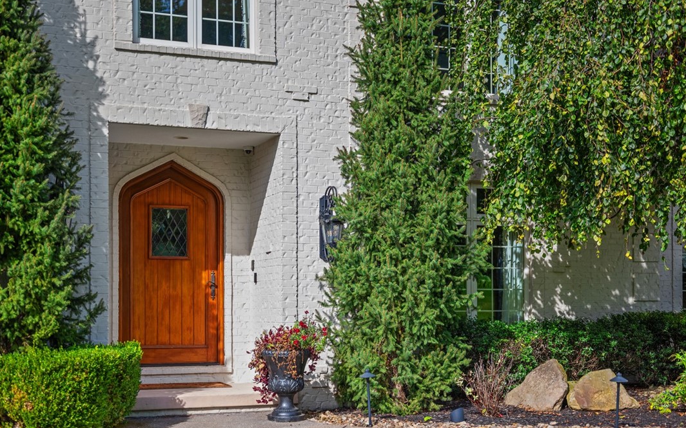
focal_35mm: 52
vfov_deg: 24.9
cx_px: 339
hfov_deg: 38.9
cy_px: 223
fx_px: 972
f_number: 1.8
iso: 400
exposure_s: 1/8000
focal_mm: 50
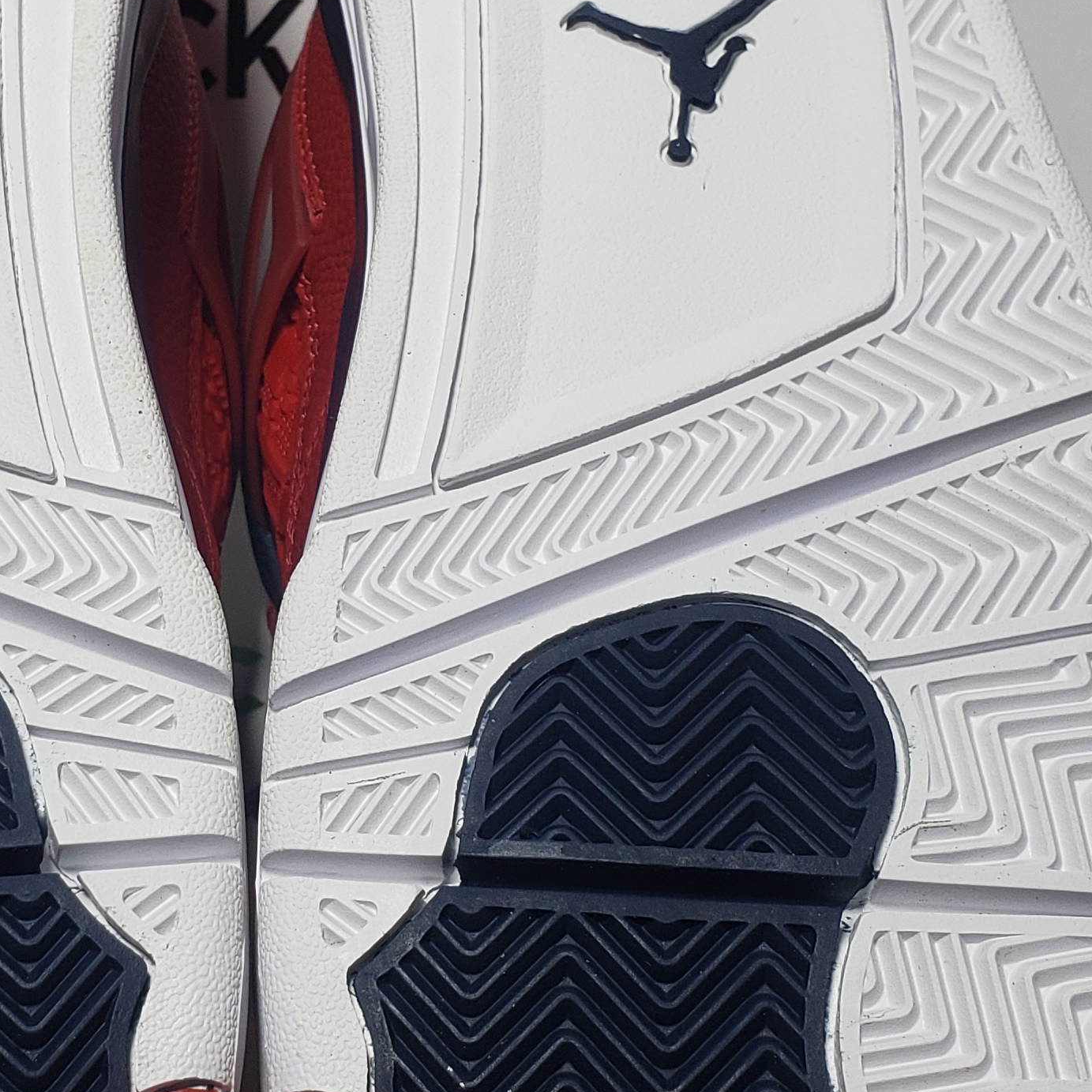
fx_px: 2391
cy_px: 526
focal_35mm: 67
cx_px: 328
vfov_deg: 25.7
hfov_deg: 25.5
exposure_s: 1/260
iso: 50
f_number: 2.4
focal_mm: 4.3
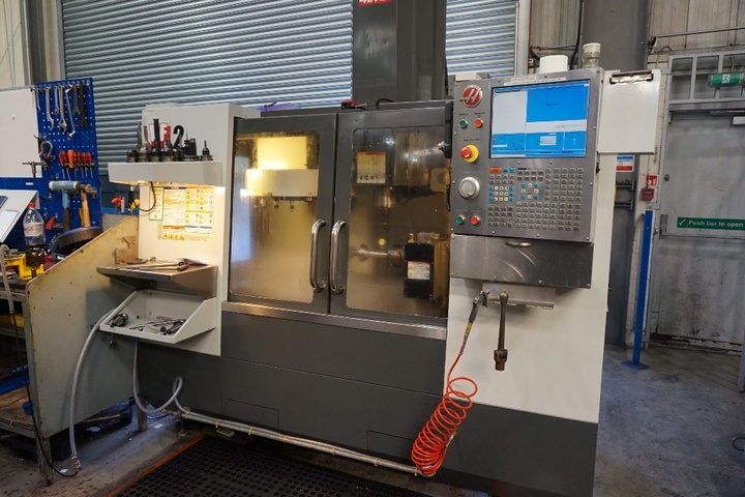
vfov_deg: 53.1
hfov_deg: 73.7
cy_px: 248
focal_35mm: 24
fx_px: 497
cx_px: 372
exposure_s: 1/160
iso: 1250
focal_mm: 16
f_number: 4
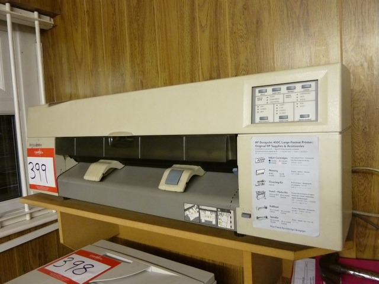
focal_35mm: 25
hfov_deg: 69.4
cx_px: 190
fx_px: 274
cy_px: 142
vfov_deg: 54.9
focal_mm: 4.1
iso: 400
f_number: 3.3
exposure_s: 1/20
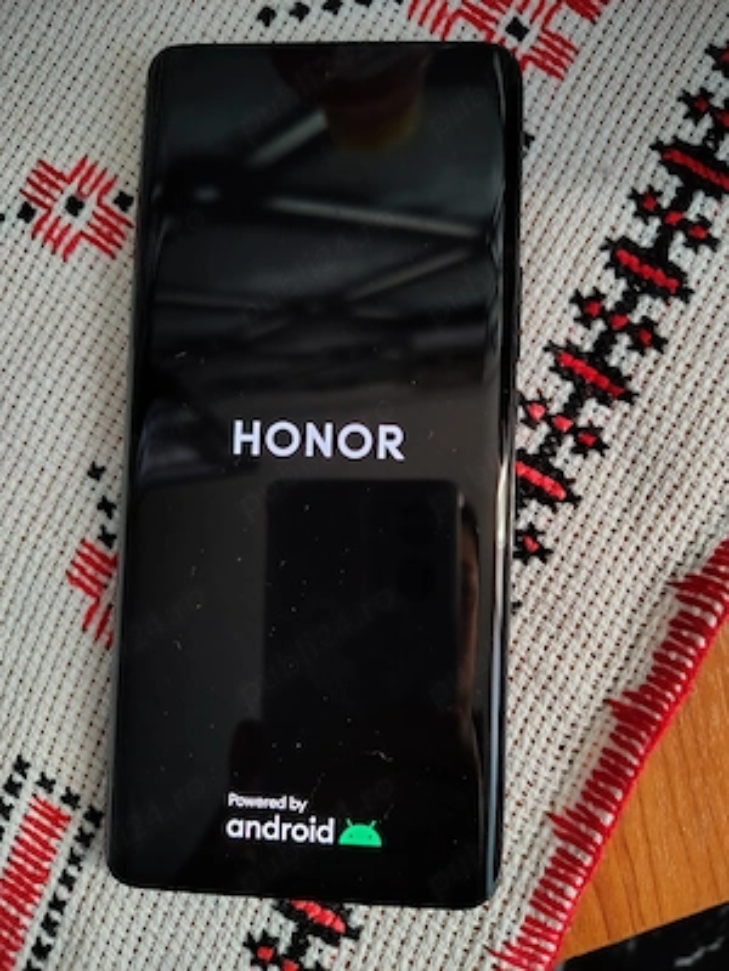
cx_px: 364
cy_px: 486
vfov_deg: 71.6
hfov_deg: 56.8
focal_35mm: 24
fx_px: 674
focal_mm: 5.56
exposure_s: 1/33.3
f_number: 1.8
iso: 2630
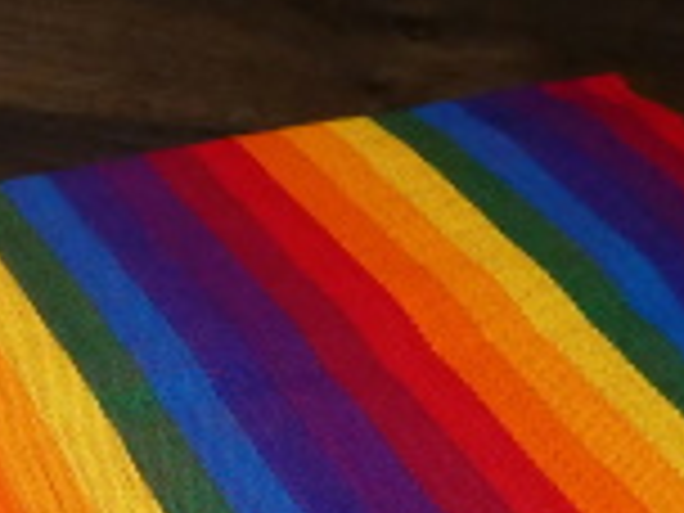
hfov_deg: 27.7
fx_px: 1304
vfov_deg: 19.4
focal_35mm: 66
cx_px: 0
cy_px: 772
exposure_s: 1/125
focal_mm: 3.6
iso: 800
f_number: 2.8
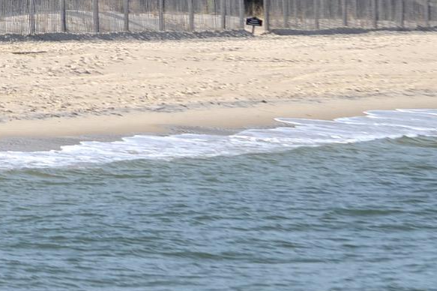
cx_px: -136
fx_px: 7036
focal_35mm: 580
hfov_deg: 3.5
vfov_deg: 2.4
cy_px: -136
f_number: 5.6
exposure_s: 1/500
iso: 100
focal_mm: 110
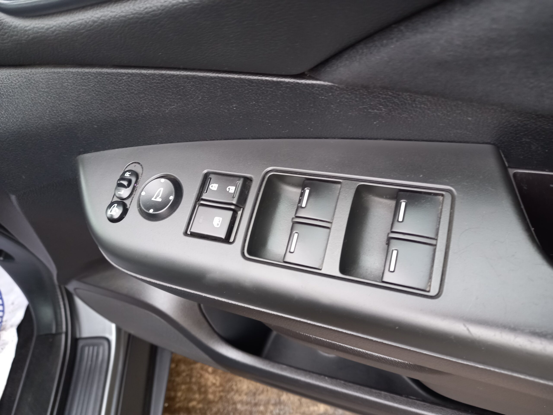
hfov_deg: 69.4
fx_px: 399
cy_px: 208
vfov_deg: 54.9
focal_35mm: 25
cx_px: 276
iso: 200
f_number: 2
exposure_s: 1/30
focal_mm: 4.6
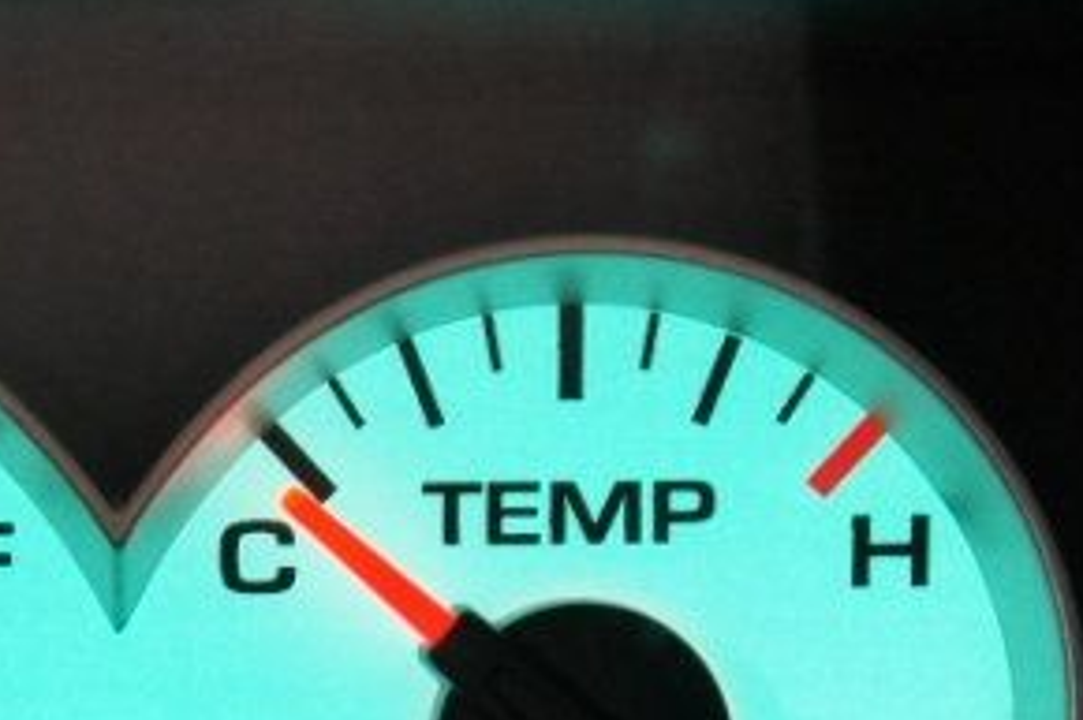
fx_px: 5742
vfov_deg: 7.0
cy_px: 1252
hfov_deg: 10.7
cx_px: 108
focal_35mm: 191
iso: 1600
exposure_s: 1/13
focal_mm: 36
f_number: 4.5
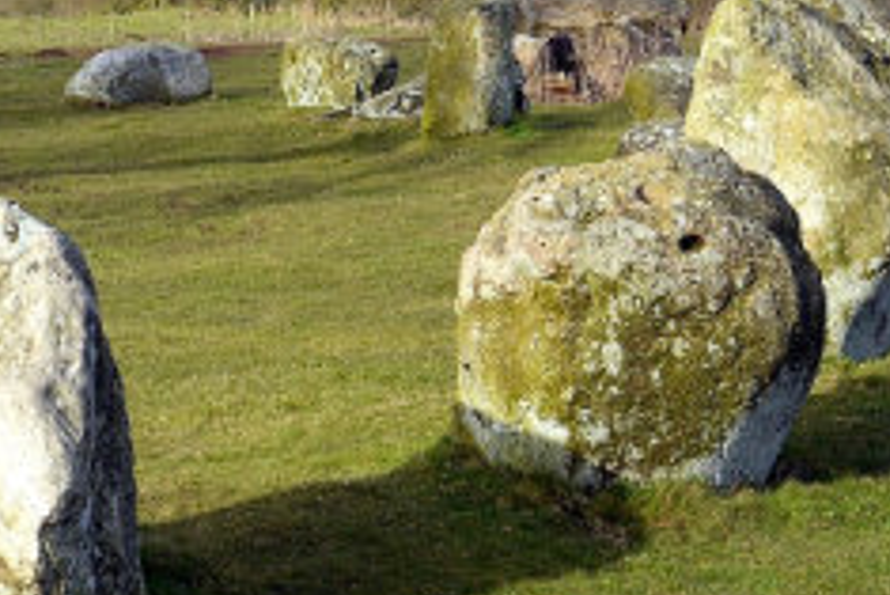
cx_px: 292
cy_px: 216
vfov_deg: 8.6
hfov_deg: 12.9
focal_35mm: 159
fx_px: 3933
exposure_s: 1/250
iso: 100
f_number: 7.1
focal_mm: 45
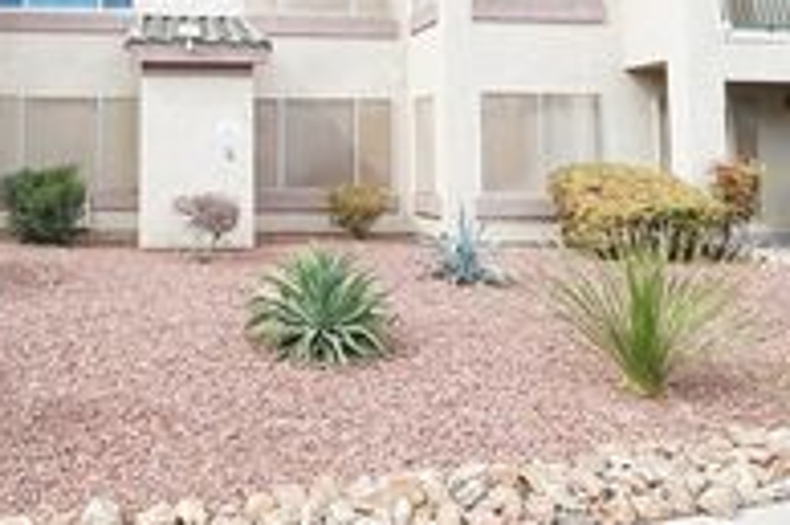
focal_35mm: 31
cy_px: 112
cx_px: 187
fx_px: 680
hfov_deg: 57.0
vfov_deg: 40.7
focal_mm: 12
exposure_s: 1/125
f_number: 9
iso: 200
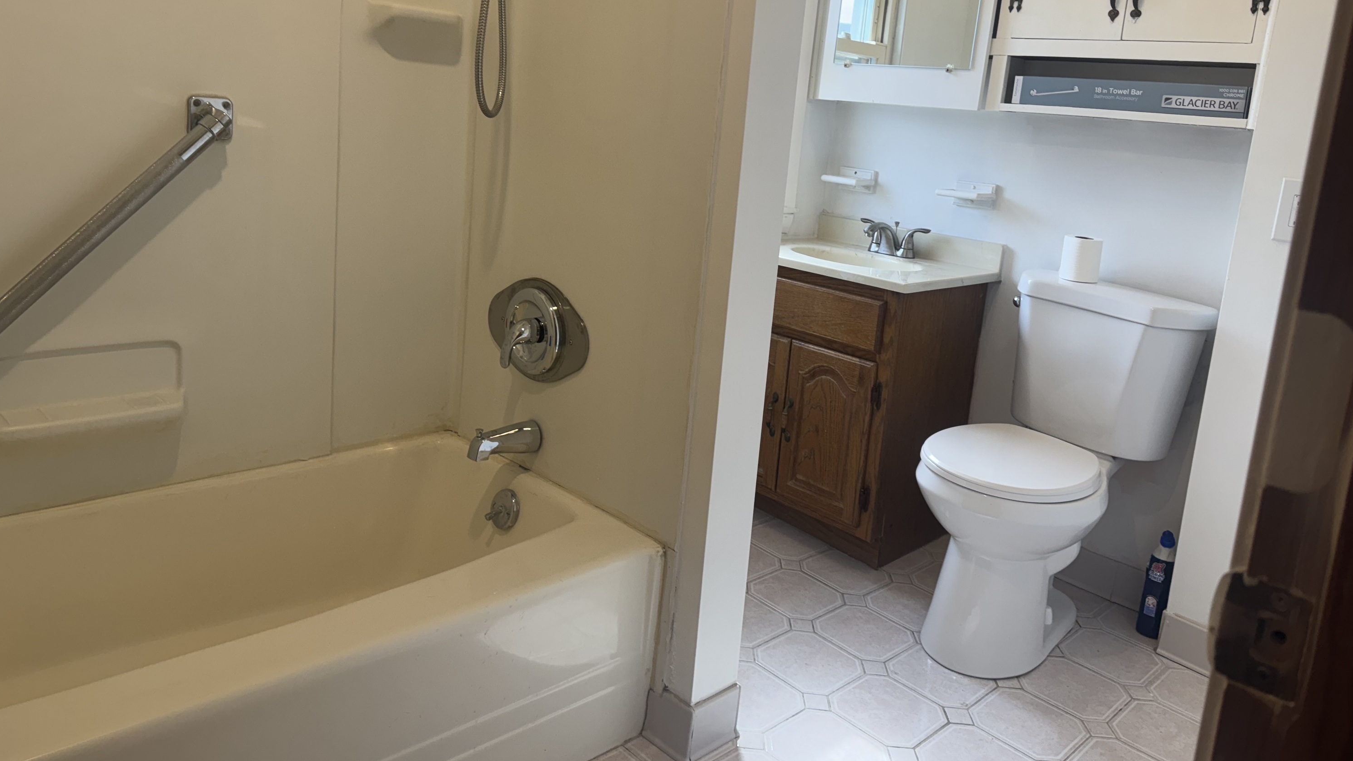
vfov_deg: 42.5
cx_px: 694
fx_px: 969
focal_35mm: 27
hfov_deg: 69.9
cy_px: 283
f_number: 1.78
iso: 50
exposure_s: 1/120
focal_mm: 6.76
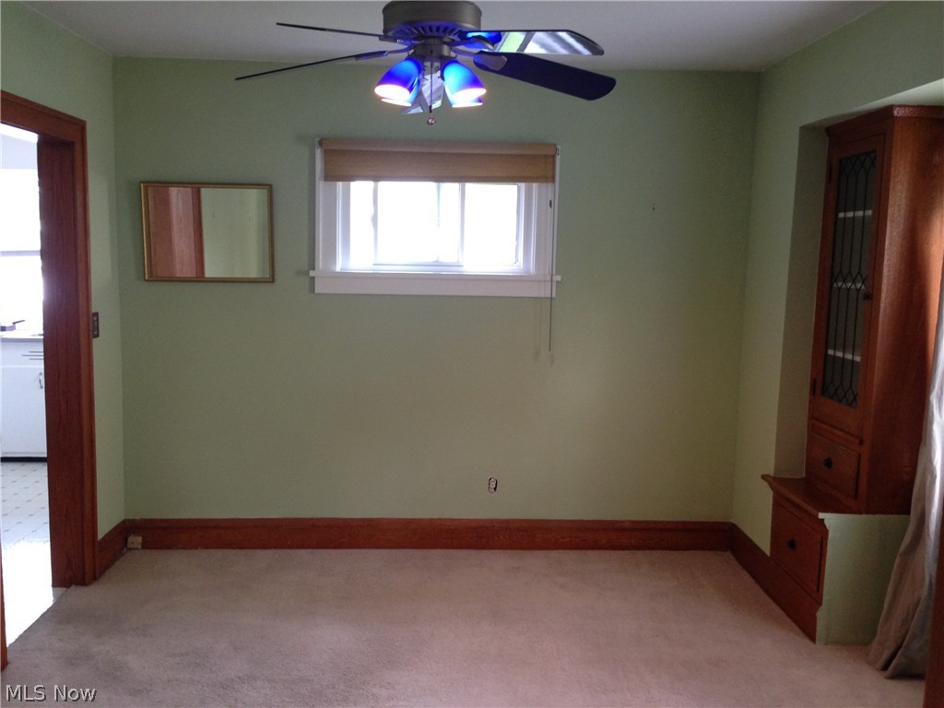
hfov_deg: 55.4
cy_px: 354
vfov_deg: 42.9
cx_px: 472
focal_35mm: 33
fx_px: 900
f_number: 2.4
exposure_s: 1/20
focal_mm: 4.12
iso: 160
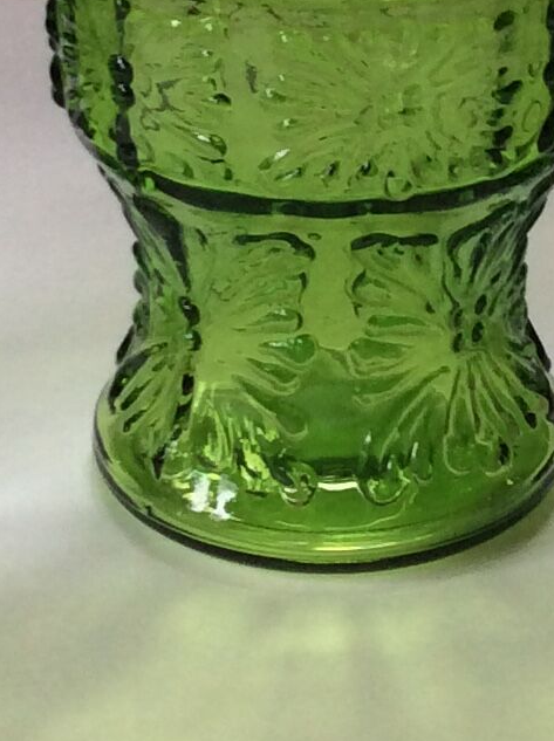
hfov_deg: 11.3
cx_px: 361
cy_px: 25
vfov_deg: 14.9
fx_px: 2802
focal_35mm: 131
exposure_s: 1/25
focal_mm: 3.3
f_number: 2.4
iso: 50
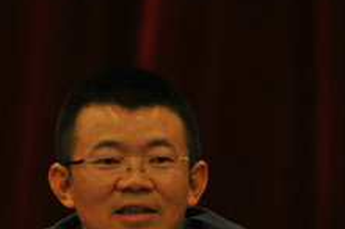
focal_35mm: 993
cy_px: 214
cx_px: 163
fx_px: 9502
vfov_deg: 1.4
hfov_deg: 2.1
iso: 800
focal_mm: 400
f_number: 5.6
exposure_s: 1/30
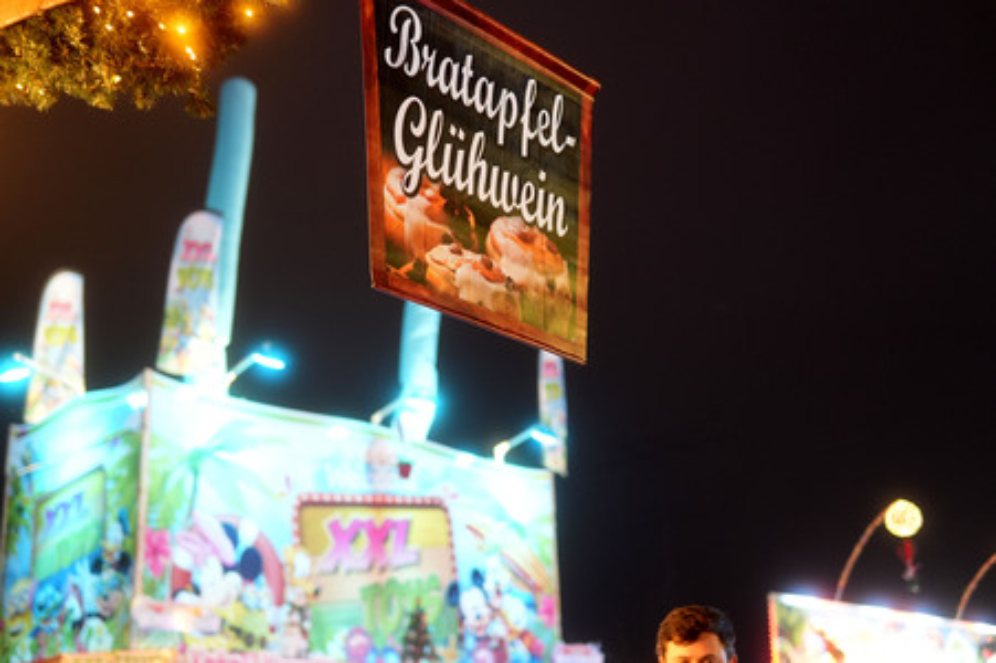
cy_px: 332
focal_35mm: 45
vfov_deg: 29.8
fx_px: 1244
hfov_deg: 43.6
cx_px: 498
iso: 640
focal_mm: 30
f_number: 1.6
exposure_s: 1/60
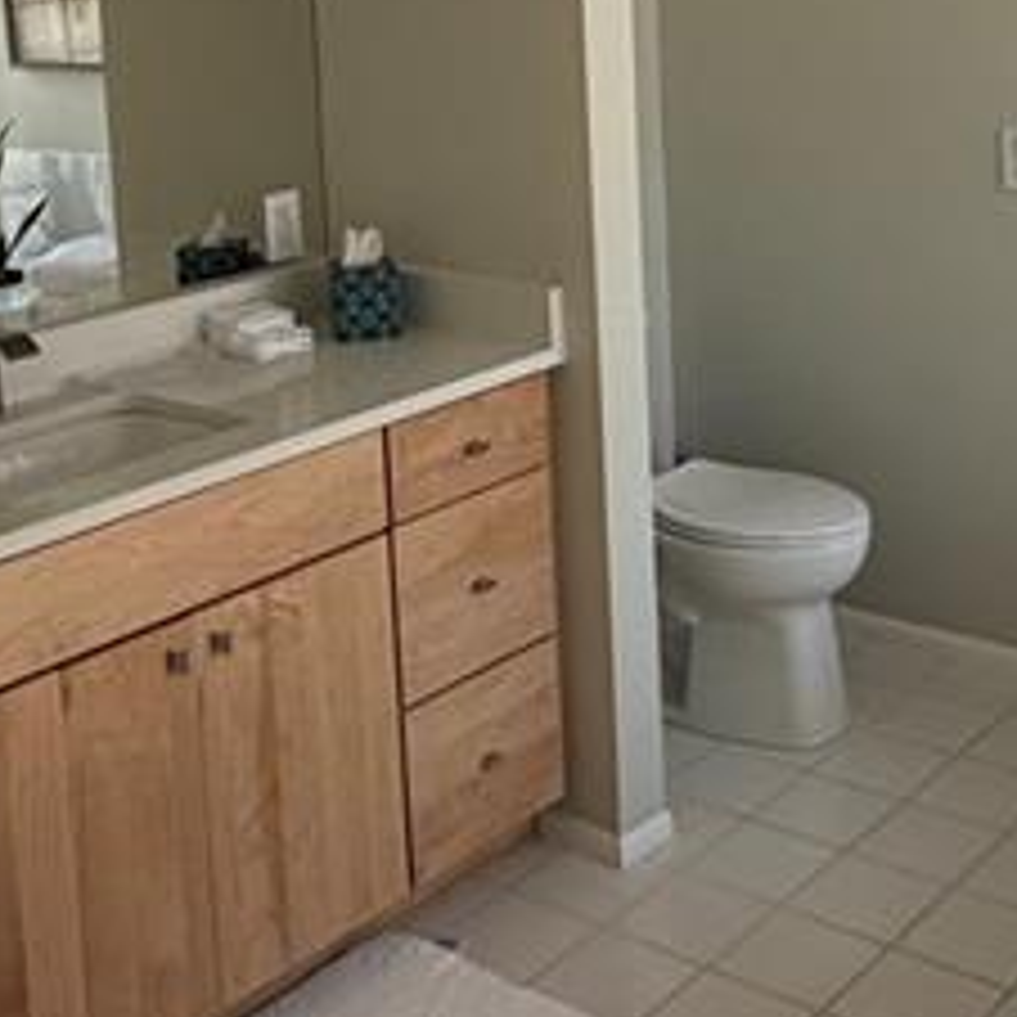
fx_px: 1861
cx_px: 598
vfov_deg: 29.4
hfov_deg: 30.5
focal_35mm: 56
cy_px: 112
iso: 160
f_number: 2.2
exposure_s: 1/121
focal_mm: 2.22
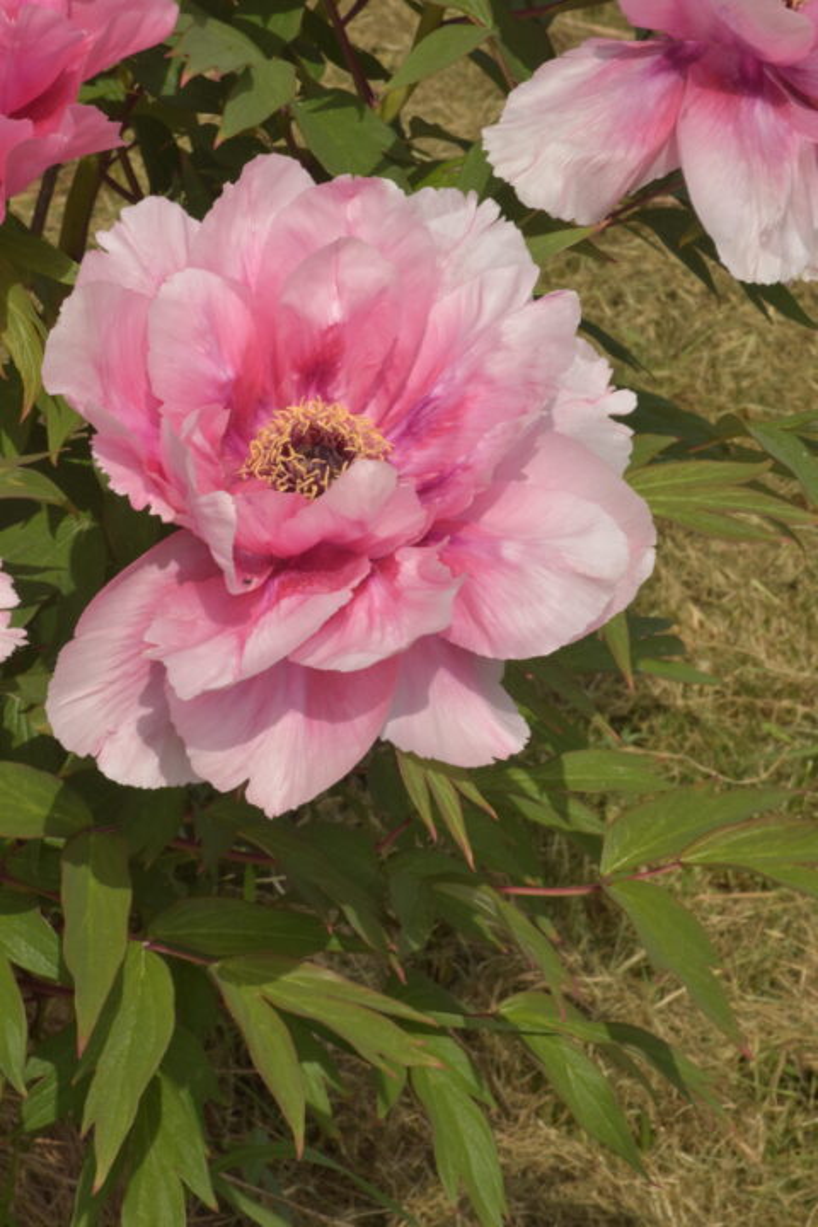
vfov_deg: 16.1
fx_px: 4345
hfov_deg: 10.8
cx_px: 409
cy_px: 614
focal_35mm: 128
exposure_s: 1/125
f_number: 22
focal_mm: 85
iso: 250
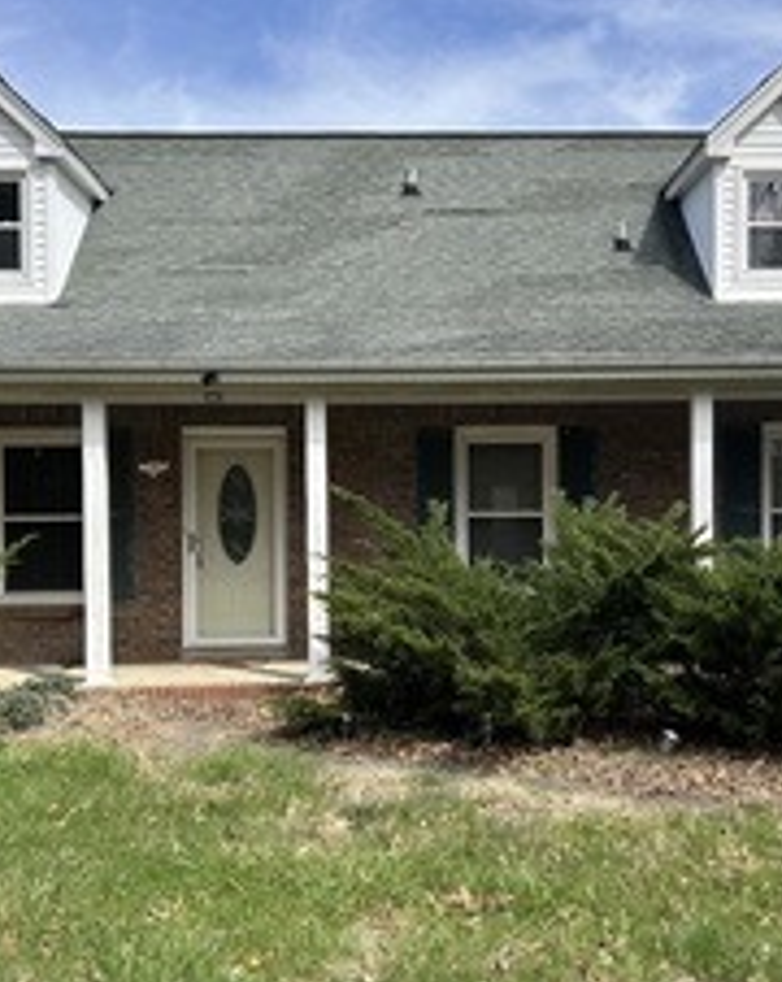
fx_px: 1305
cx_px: 430
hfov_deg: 33.3
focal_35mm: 45
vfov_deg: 41.2
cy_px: 547
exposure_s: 1/2353
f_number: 1.5
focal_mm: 5.7
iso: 50
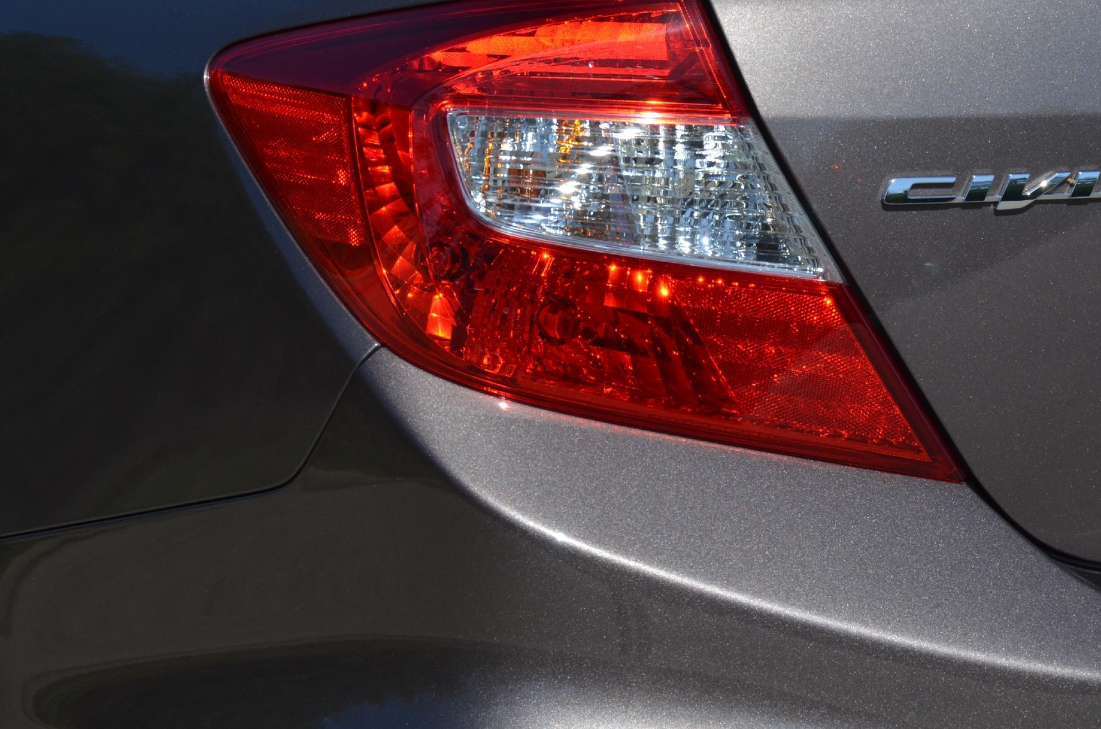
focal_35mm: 244
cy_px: 209
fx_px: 7447
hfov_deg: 8.5
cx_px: 725
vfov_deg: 5.6
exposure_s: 1/2000
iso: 400
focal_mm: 112
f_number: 8
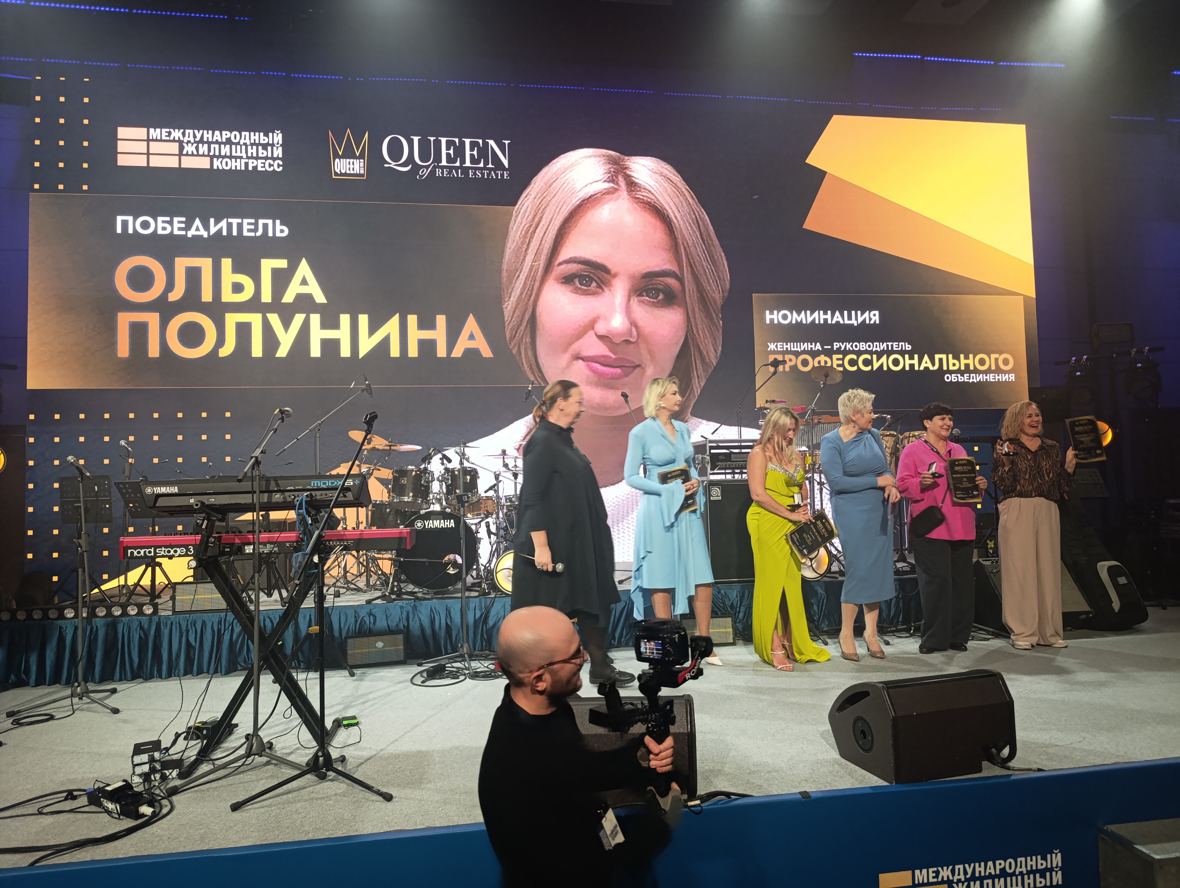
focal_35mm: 23
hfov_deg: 73.8
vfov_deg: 59.0
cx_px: 590
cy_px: 444
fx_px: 785
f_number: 1.6
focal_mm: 6.14
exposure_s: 1/100
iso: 1250
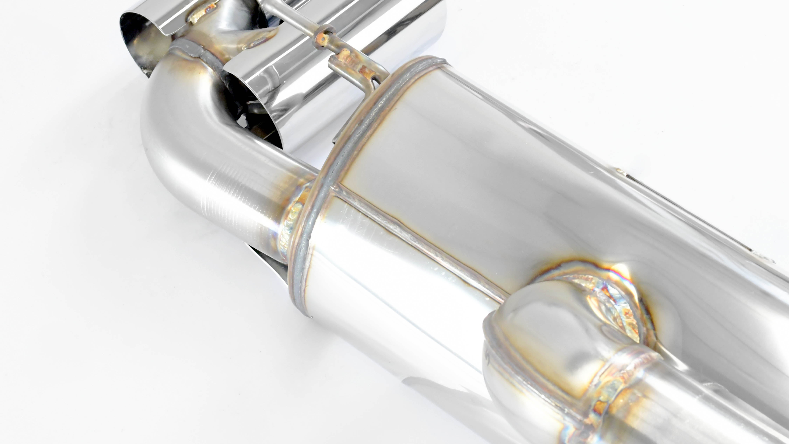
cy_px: 170
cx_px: 440
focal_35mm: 97
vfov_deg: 12.5
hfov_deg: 22.0
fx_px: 2029
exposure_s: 1/200
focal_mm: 50
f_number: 10
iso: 4000
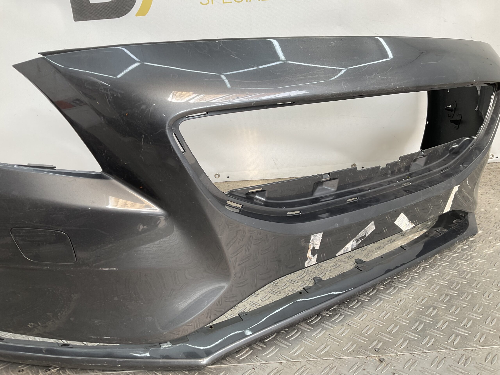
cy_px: 188
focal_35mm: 29
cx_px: 250
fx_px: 419
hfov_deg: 61.7
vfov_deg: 48.2
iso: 16
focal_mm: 3
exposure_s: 1/128
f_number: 1.8
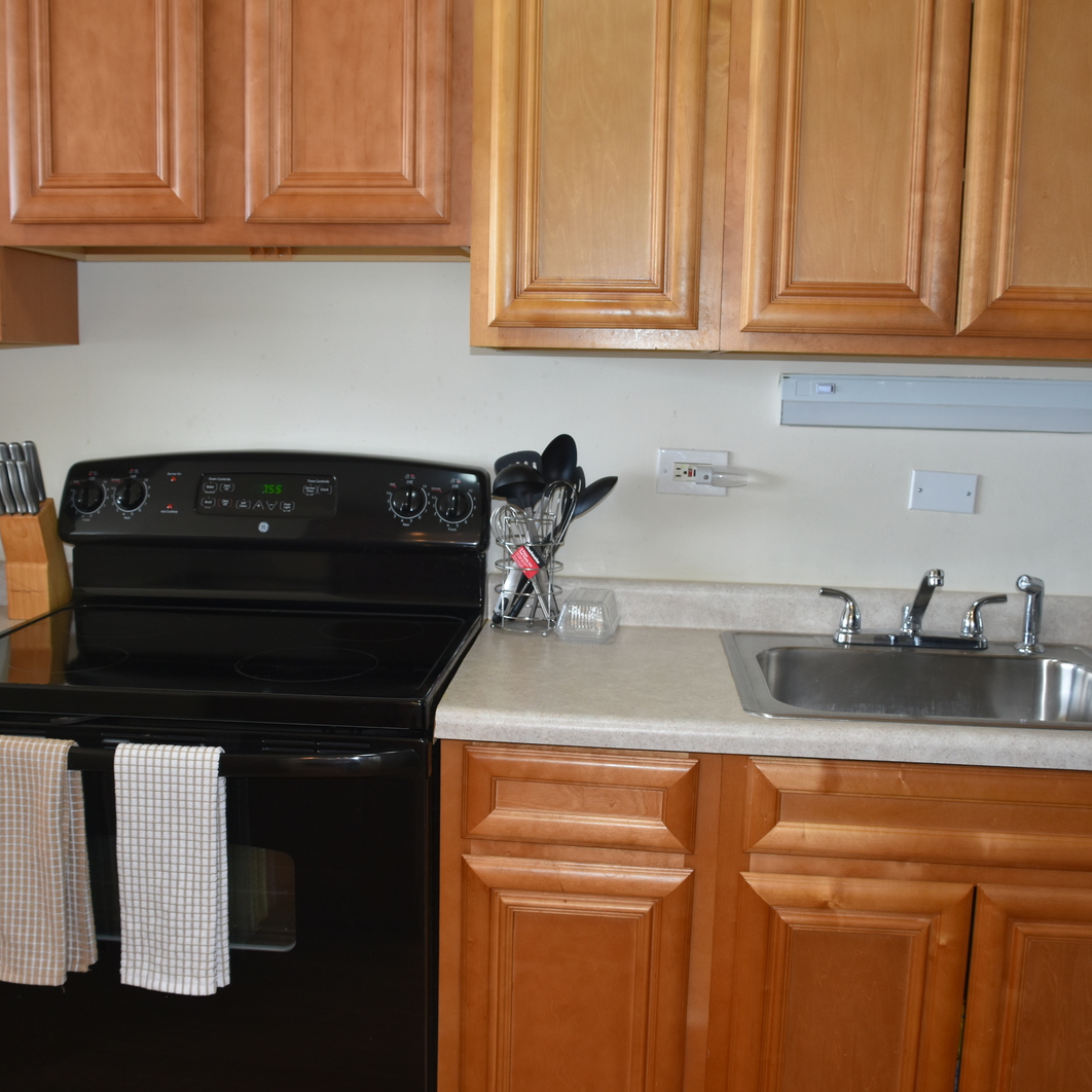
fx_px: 1249
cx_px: 512
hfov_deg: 47.2
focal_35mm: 35
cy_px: 549
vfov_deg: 47.2
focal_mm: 18
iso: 400
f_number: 3.5
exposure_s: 1/60
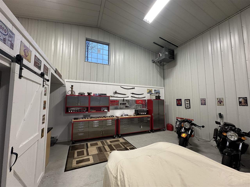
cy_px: 94
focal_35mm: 14
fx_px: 101
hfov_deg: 102.1
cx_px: 125
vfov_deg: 85.7
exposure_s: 1/120
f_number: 2.2
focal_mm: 2.22
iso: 200
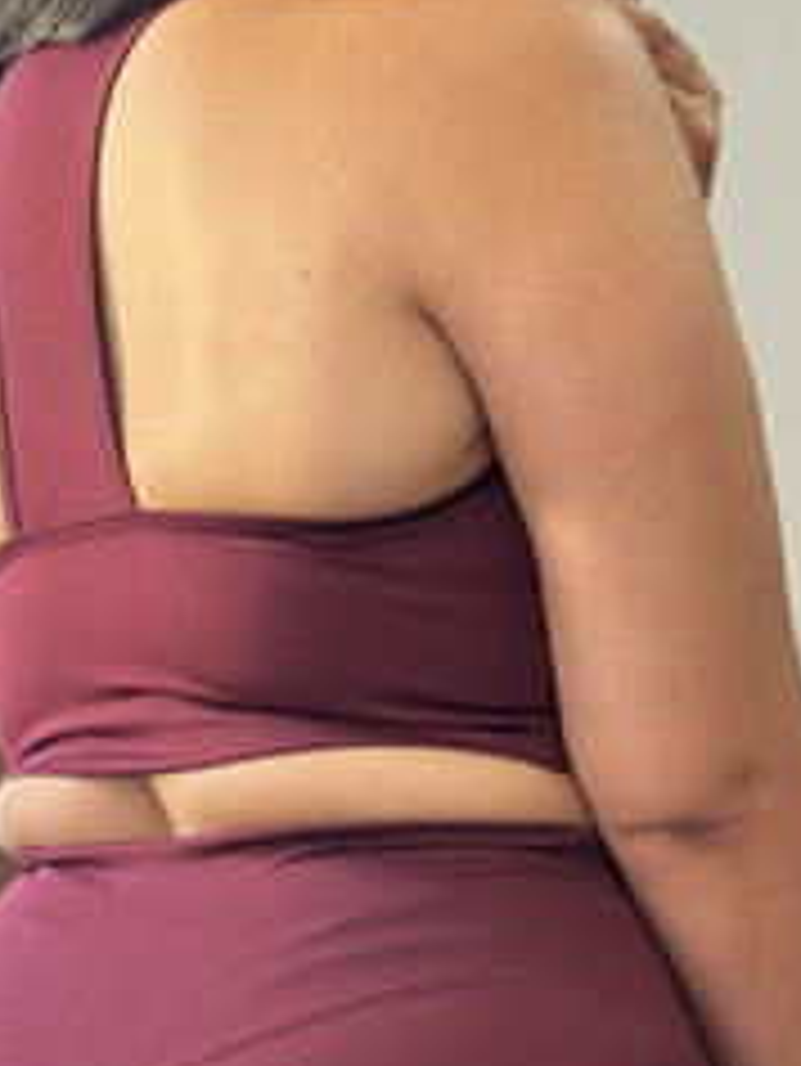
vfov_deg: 18.0
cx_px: 310
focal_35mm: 108
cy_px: 857
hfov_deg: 13.7
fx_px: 3329
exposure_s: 1/50
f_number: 1.78
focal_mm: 6.76
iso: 200
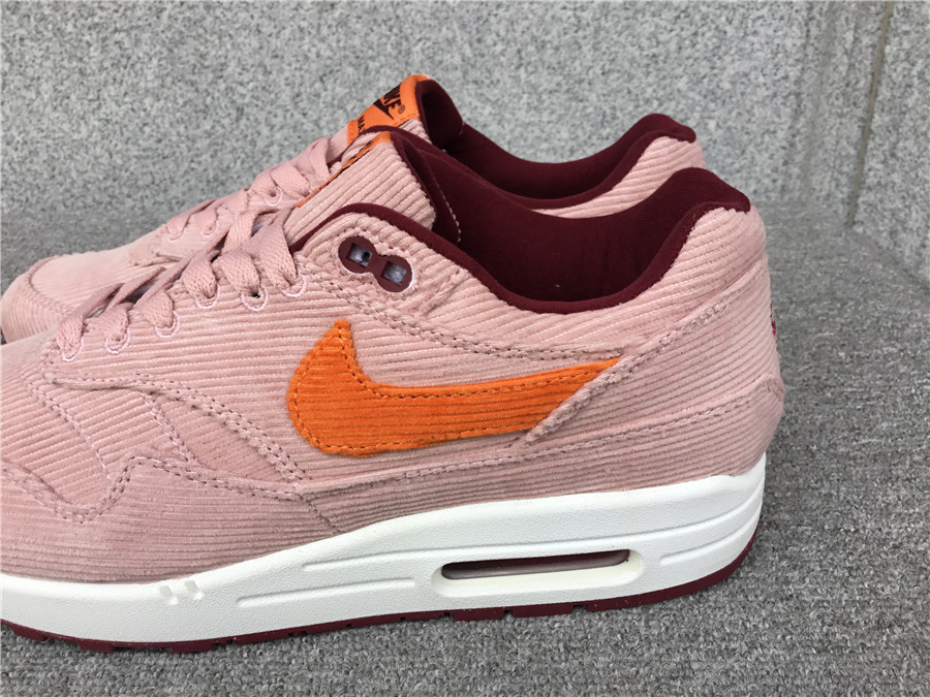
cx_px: 465
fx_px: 833
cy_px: 348
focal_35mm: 31
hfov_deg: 58.4
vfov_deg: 45.4
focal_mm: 3.3
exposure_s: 1/100
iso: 25
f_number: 2.4
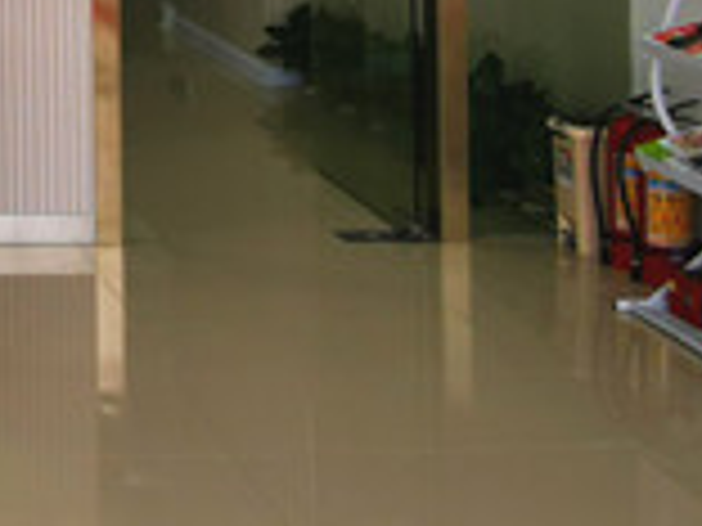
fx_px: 1582
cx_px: -256
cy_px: -337
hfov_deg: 22.0
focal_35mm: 78
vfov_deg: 16.6
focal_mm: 2.26
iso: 80
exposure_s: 1/100
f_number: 2.2
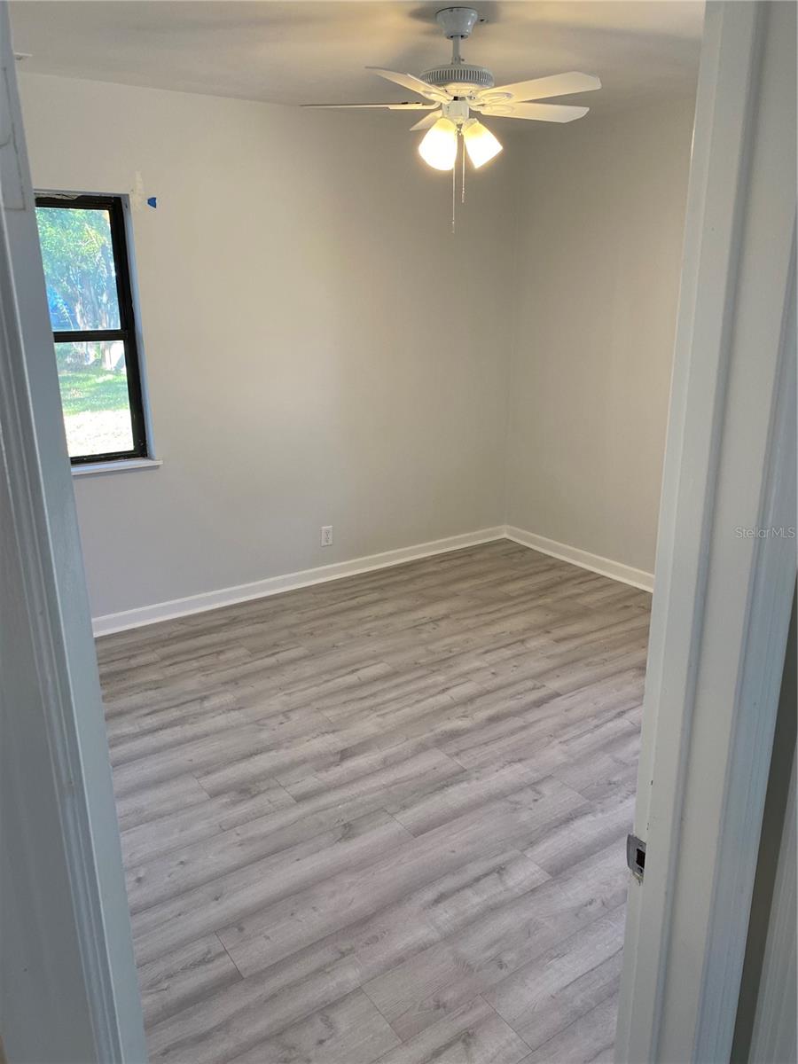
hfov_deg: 53.1
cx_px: 399
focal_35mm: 26
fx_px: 799
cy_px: 532
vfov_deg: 67.3
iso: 100
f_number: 1.8
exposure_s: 1/120
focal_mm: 4.25
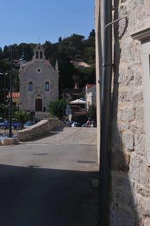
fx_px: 437
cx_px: 30
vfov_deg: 28.4
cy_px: 49
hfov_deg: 19.3
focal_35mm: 70
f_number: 16
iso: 200
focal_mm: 27
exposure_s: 1/320
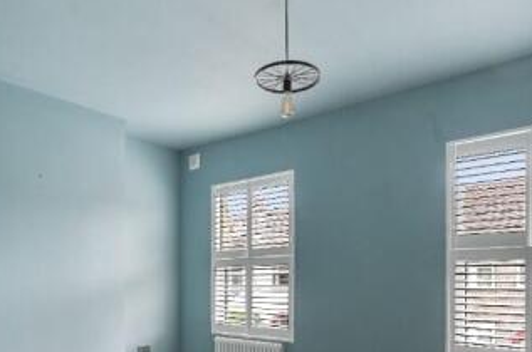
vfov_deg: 42.8
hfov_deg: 63.6
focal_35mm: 29
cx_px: 235
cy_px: 280
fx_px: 428
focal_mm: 14
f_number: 8
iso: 400
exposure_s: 1/2
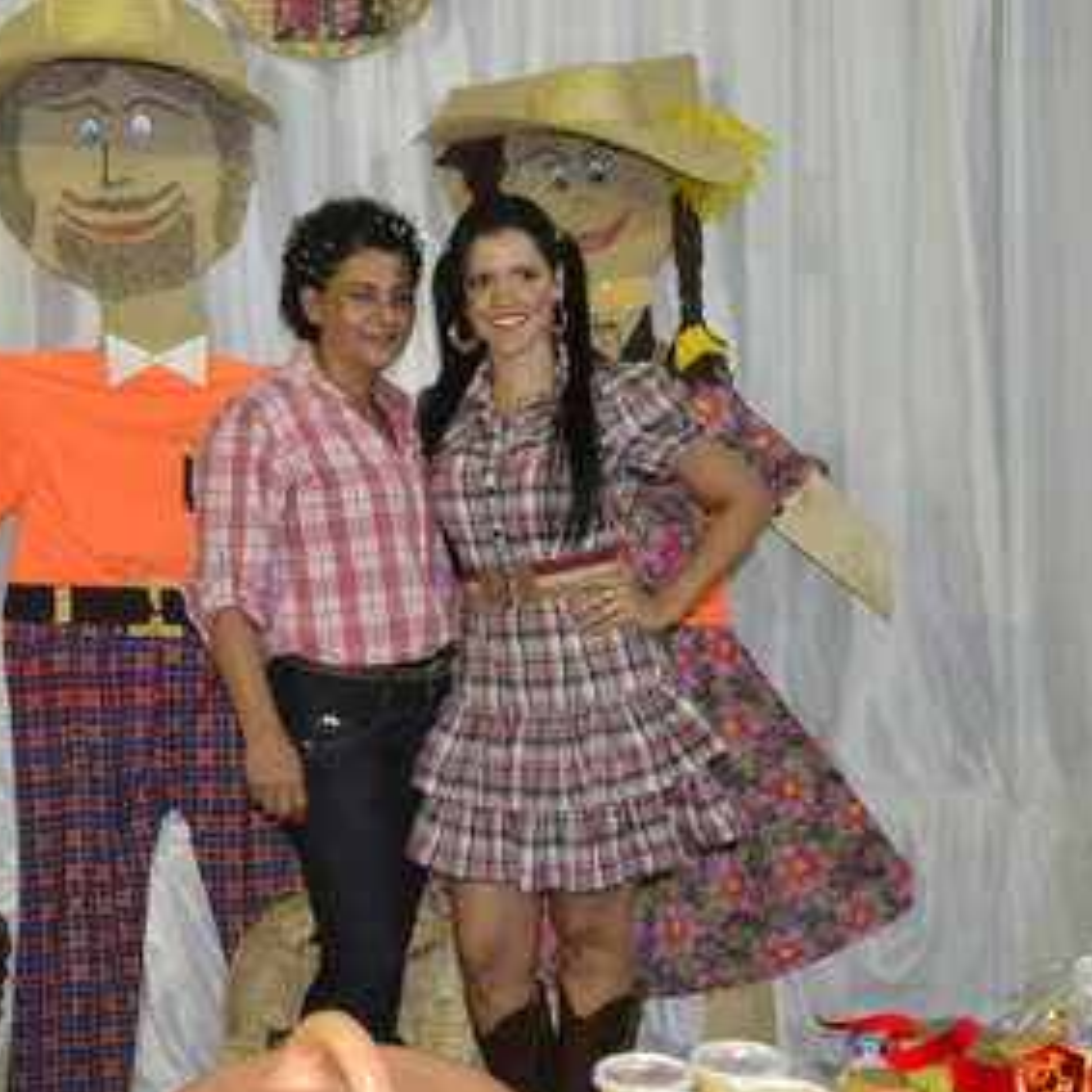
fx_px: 1749
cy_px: 633
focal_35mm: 49
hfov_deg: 34.5
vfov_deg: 34.6
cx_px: 399
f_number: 3.8
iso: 3200
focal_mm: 22
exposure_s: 1/60
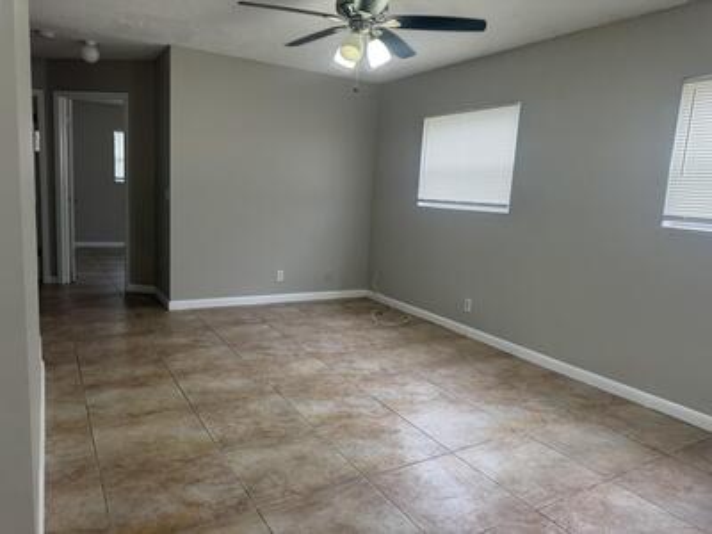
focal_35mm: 24
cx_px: 356
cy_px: 267
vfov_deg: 56.8
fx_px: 494
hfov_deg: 71.6
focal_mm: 6.76
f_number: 1.78
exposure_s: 1/120
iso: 200
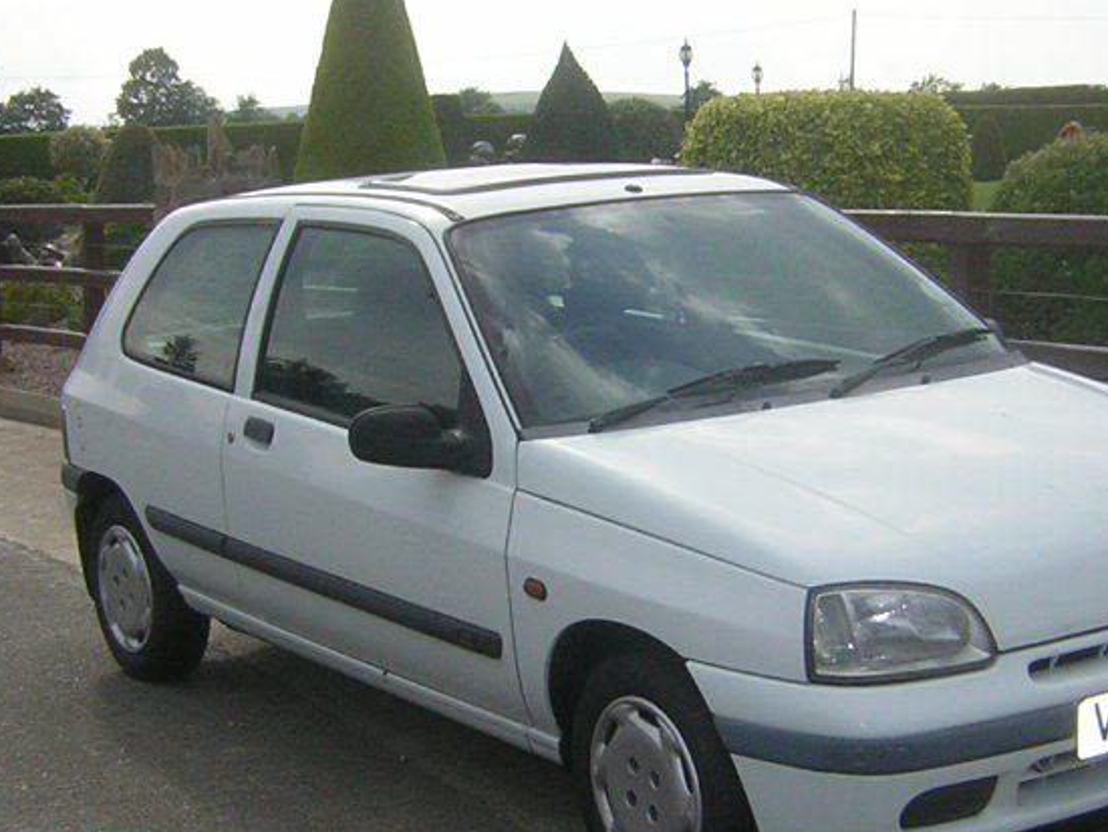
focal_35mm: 67
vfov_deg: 21.9
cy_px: 498
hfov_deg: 28.8
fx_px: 2145
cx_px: 731
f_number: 5.2
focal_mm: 4.7
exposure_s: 1/396
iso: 71
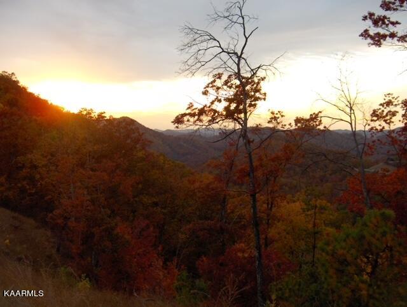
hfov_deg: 47.8
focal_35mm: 39
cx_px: 204
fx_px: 459
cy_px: 154
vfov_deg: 36.9
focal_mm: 8
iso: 200
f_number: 2.8
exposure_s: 1/41.7
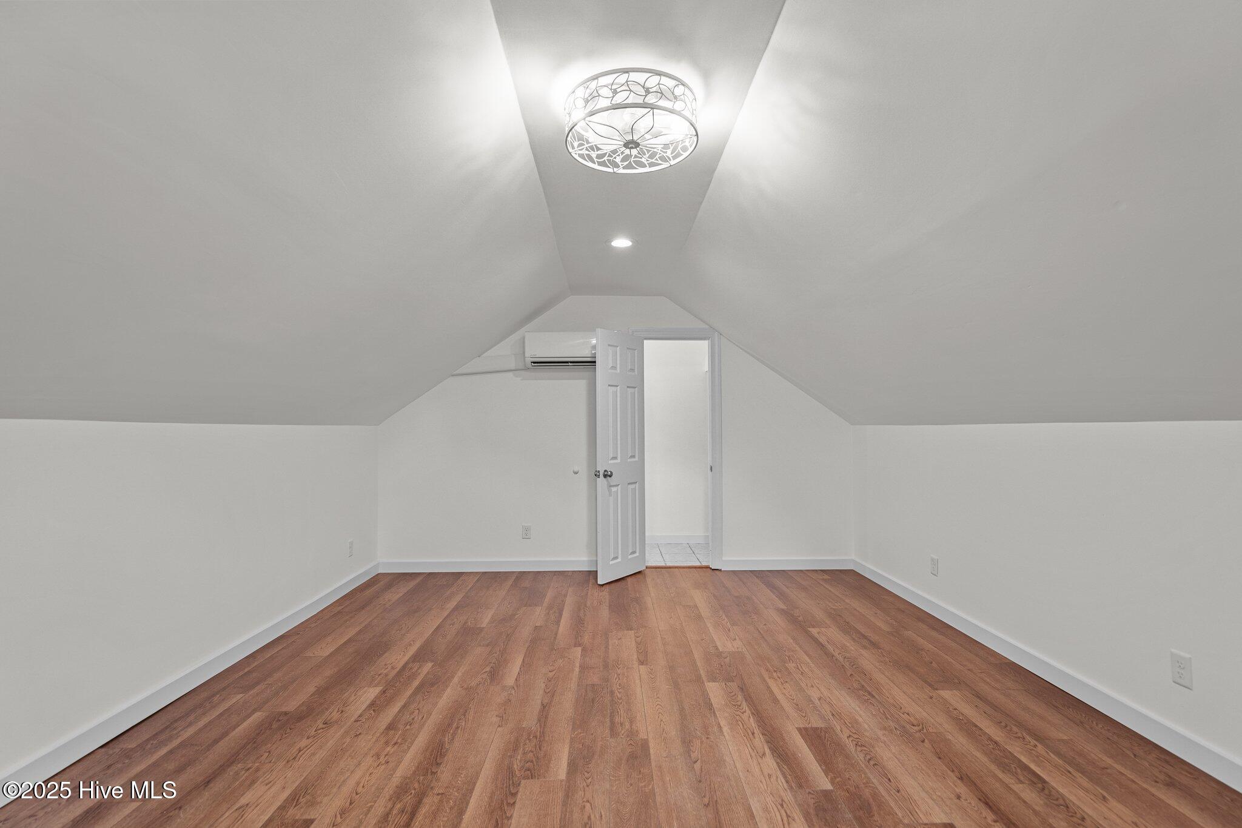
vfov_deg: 73.7
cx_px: 621
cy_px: 414
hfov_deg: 96.7
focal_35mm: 16
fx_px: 552
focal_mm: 16
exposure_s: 1/6
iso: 400
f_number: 4
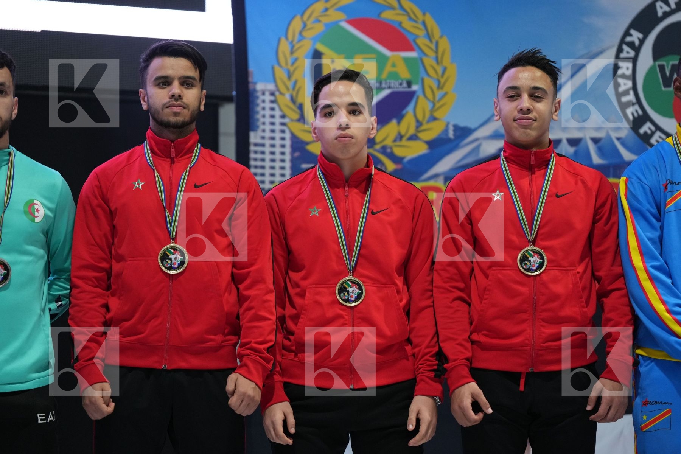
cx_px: 340
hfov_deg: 13.6
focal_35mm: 151
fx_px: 2856
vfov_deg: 9.1
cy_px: 227
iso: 2500
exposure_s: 1/250
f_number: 2.8
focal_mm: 151
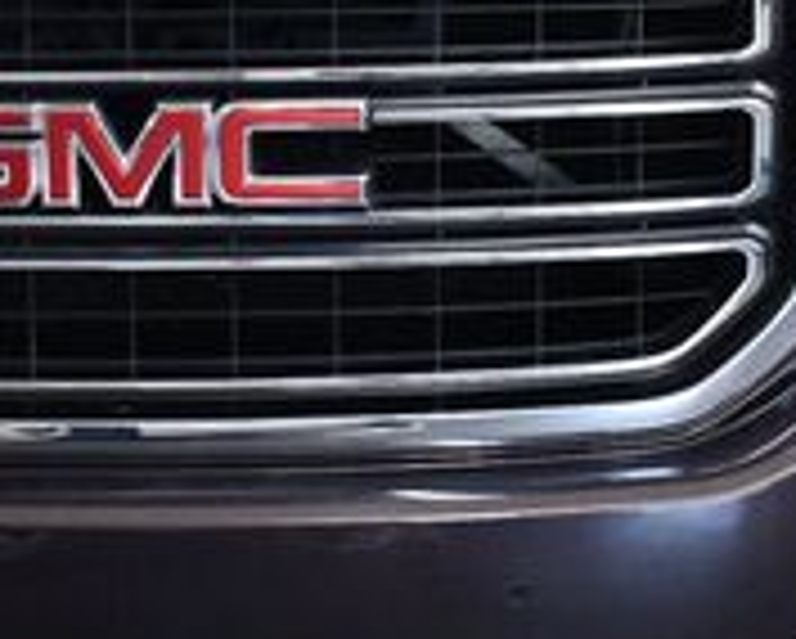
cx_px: 144
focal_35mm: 122
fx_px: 2877
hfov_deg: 15.6
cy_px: 76
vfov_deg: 12.6
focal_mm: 18
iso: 1000
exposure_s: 1/125
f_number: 3.5
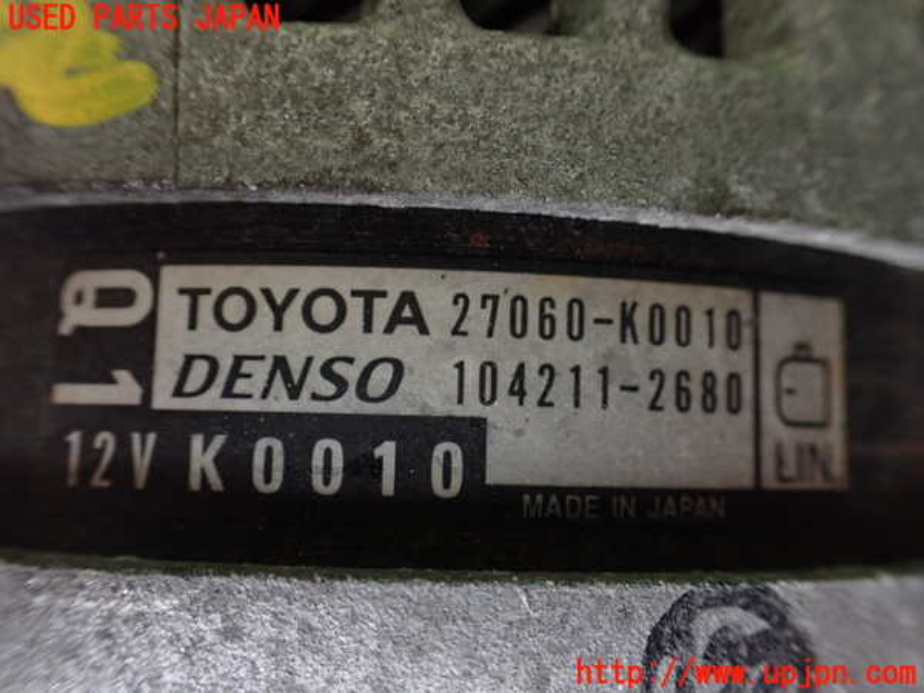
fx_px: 801
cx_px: 462
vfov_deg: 46.8
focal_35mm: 30
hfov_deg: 60.0
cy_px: 346
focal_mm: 5.4
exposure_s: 1/125
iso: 800
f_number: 2.3
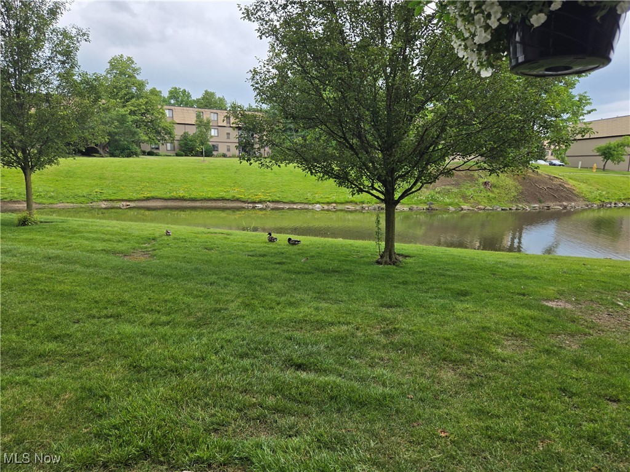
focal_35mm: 23
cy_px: 236
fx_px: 419
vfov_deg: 58.9
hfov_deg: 73.9
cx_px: 315
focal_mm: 5.4
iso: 25
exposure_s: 1/403
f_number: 1.8
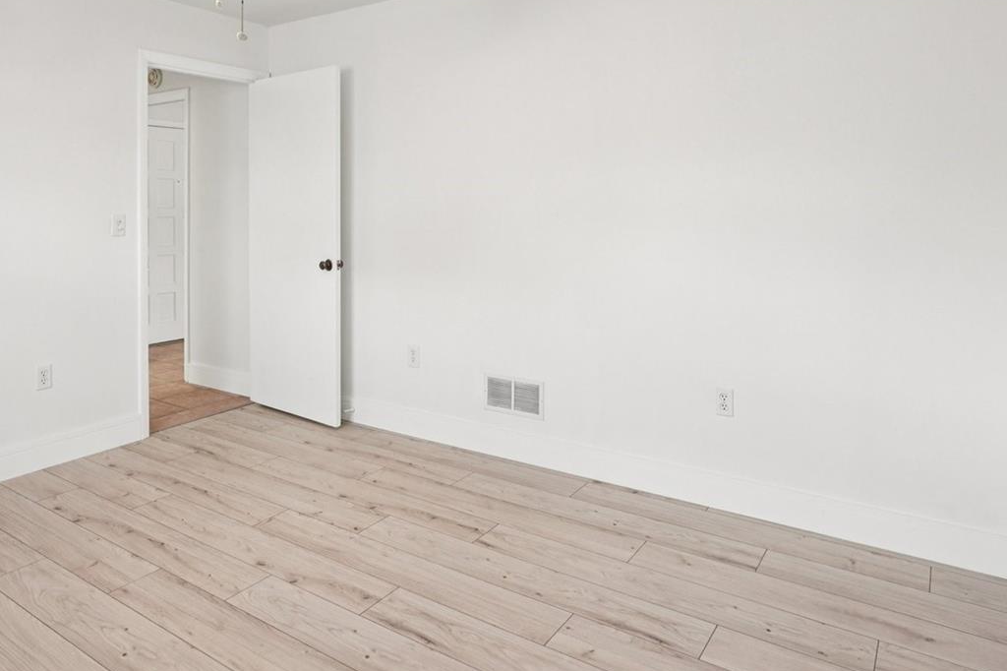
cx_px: 456
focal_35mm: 25
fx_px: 699
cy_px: 200
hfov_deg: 71.4
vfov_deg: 49.9
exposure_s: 1/25
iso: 400
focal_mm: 16
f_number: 8
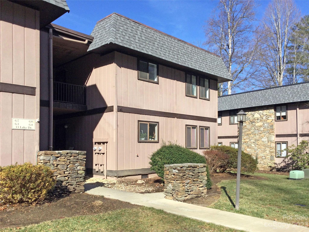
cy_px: 116
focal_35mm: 31
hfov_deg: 58.4
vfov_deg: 45.4
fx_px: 277
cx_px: 154
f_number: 2.4
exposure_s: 1/867
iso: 25
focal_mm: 3.3
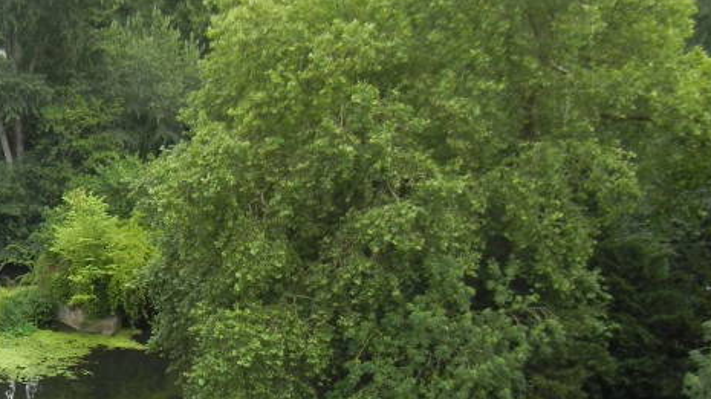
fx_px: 1357
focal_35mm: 72
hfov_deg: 27.6
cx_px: -9
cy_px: 315
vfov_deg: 16.6
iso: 160
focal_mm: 5.4
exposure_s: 1/405
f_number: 3.5
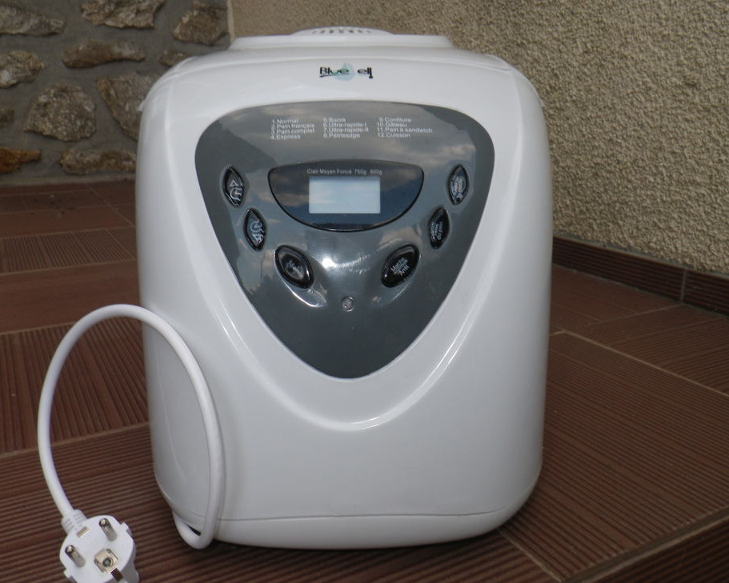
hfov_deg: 58.8
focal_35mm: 30
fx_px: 647
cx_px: 371
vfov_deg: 48.5
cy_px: 299
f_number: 4.2
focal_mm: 5
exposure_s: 1/80
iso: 80
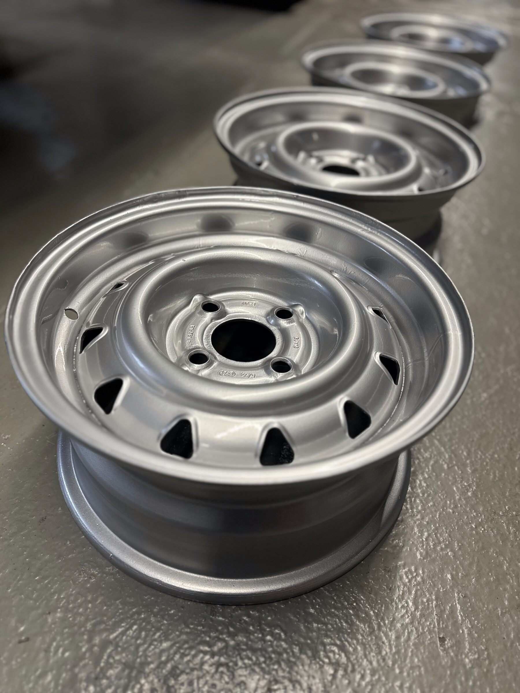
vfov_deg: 71.6
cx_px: 260
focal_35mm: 24
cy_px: 346
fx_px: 481
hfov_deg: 56.8
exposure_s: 1/100
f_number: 1.78
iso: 160
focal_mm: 6.86
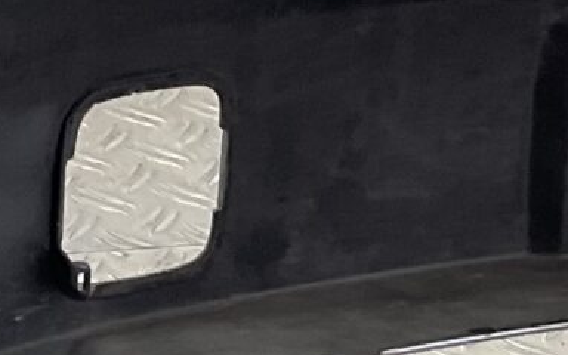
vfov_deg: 6.4
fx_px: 3173
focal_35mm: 205
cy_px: 327
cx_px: 262
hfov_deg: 10.2
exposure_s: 1/120
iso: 32
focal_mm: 3
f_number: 1.8
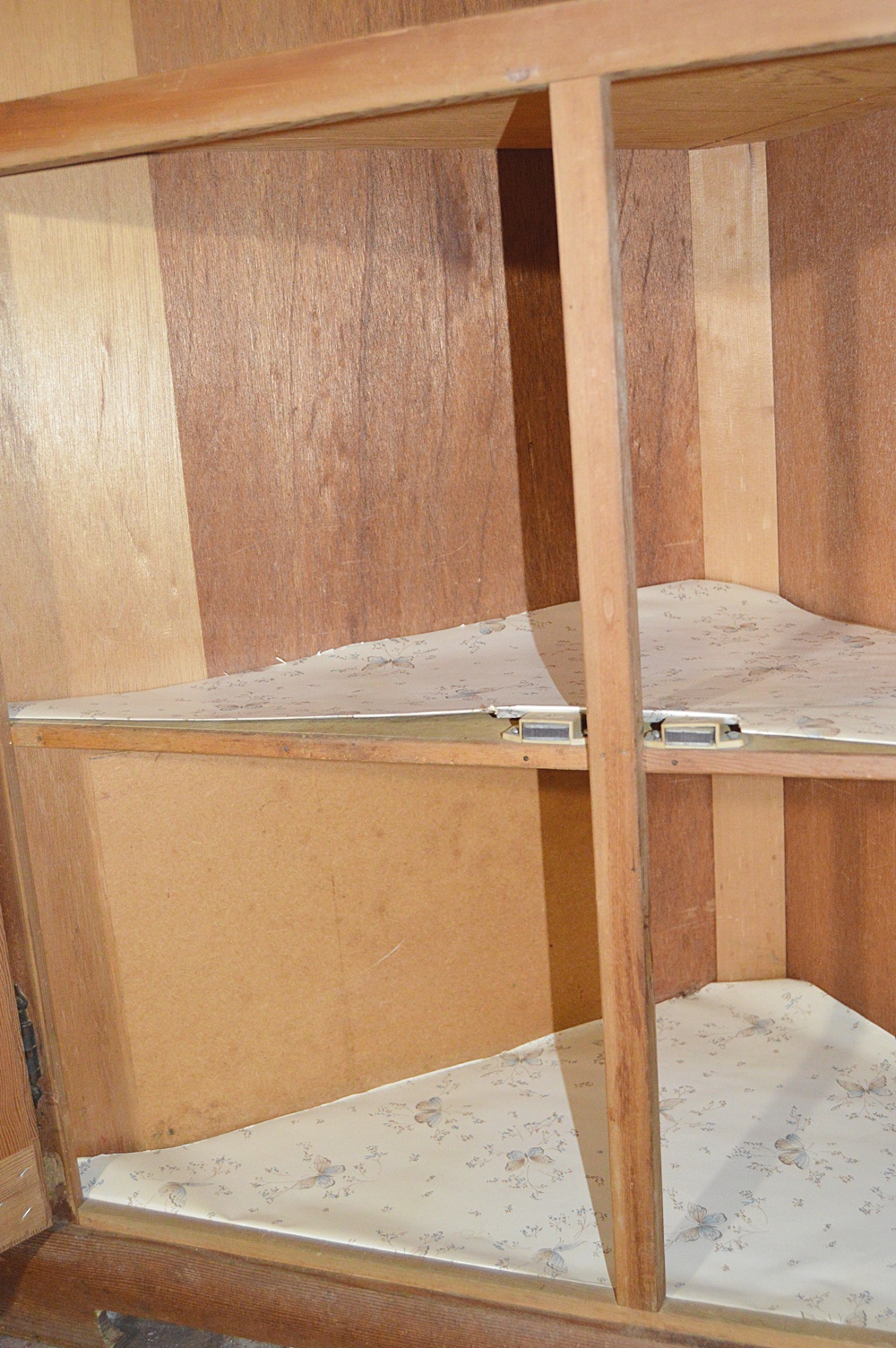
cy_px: 674
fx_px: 1290
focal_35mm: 34
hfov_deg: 38.3
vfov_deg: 55.1
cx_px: 448
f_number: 3.8
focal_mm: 23
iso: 2200
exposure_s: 1/60
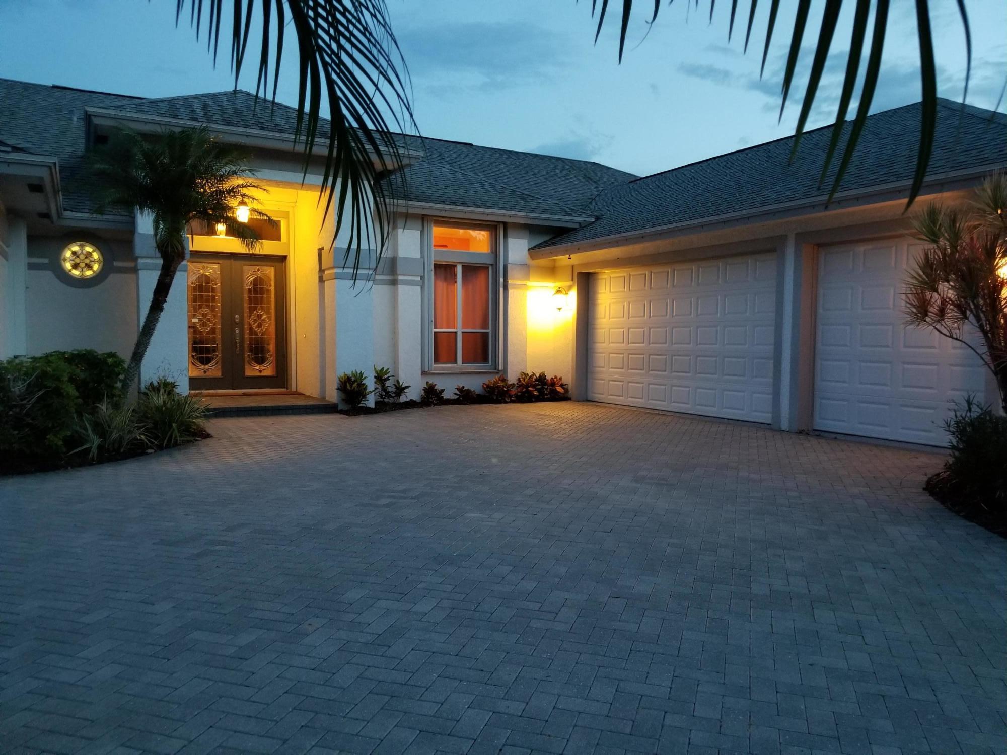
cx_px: 504
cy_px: 378
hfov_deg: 67.3
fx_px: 756
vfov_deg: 53.1
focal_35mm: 26
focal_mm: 4.25
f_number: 1.7
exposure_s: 1/12
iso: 250
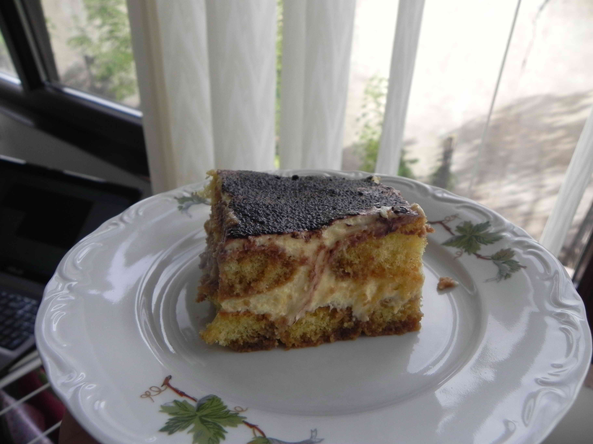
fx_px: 445
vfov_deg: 53.1
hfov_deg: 67.3
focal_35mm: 26
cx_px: 296
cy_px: 222
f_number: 2.8
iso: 160
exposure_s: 1/502
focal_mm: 4.6
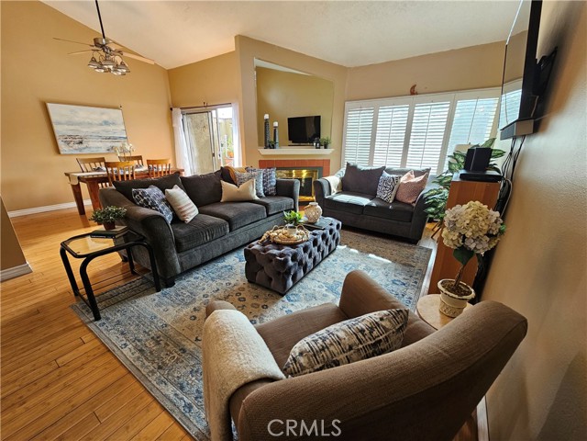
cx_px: 294
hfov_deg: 106.2
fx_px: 220
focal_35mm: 13
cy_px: 220
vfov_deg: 89.9
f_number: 2.2
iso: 100
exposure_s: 1/60
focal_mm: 2.2
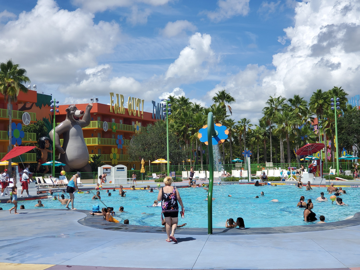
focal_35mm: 52
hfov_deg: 36.8
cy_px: 135
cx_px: 180
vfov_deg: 28.0
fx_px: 541
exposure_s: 1/1148
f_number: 2.4
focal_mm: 6
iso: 50
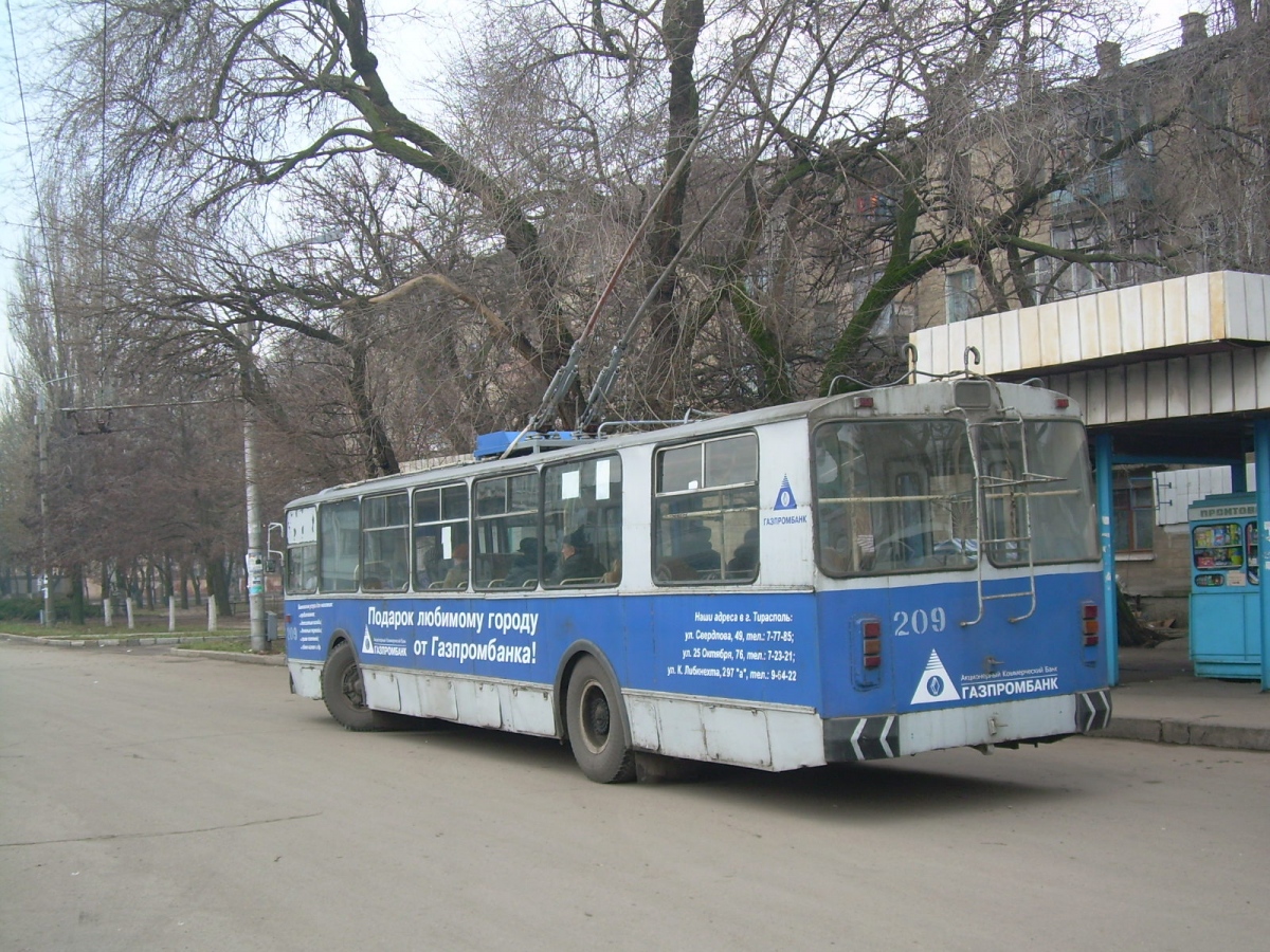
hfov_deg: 40.4
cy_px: 476
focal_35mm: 47
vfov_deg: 30.9
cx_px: 635
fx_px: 1724
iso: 50
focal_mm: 7.7
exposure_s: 1/60
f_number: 3
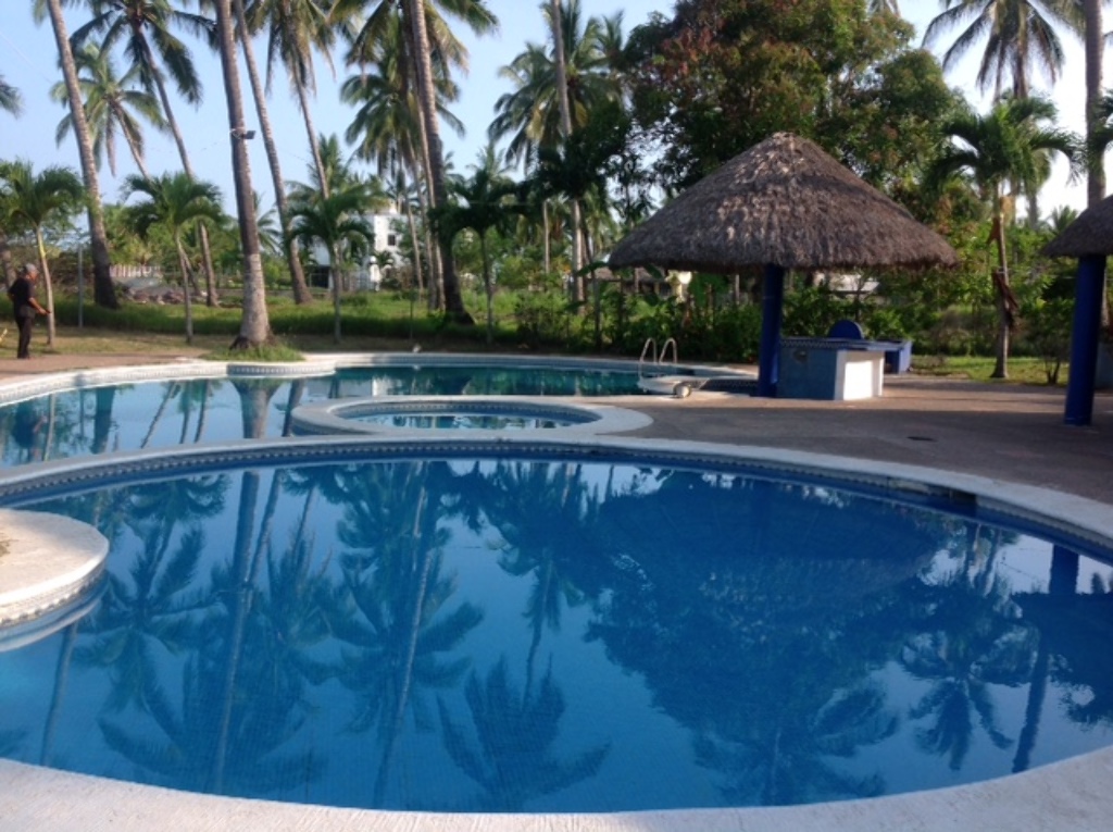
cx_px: 556
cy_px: 416
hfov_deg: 52.7
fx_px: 1124
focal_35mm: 35
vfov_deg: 40.6
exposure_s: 1/643
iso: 50
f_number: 2.4
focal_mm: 4.28
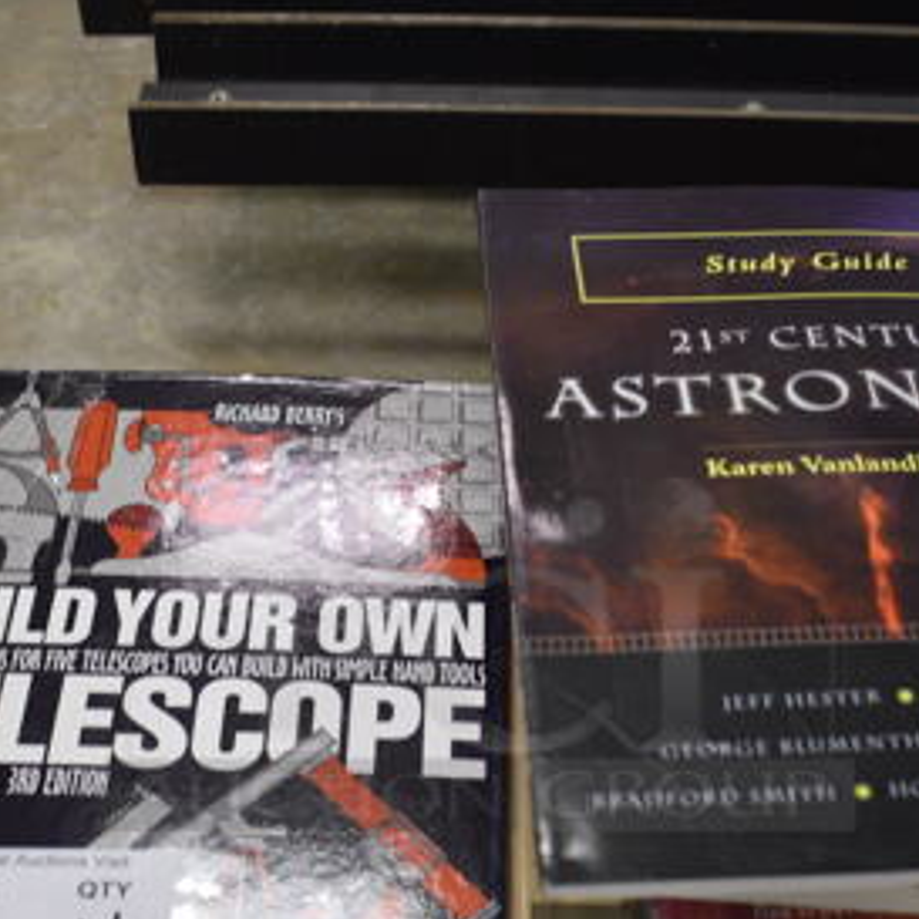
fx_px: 1712
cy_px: 653
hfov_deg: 30.0
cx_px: 481
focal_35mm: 57
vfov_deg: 29.7
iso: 900
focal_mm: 20
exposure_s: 1/125
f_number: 3.5
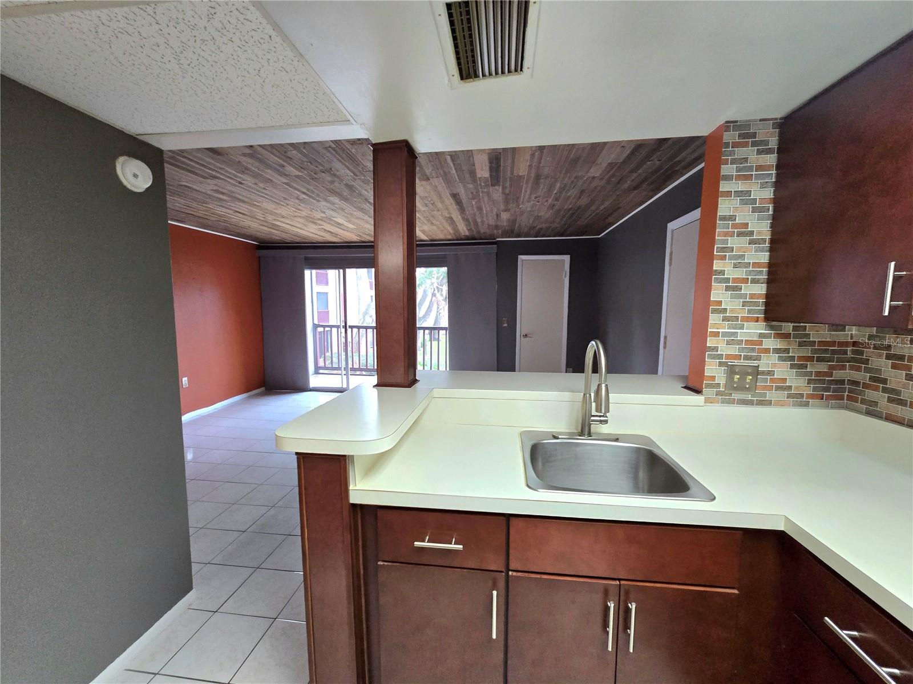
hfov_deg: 106.2
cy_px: 342
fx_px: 343
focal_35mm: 13
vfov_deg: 89.9
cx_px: 456
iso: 250
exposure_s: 1/60.2
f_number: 2.2
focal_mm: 2.2
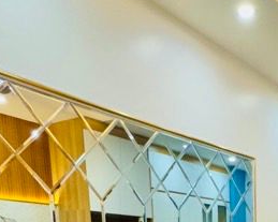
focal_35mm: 54
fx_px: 444
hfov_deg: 32.4
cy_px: 343
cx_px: 267
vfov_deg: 22.4
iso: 200
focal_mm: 2.22
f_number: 2.2
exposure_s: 1/100
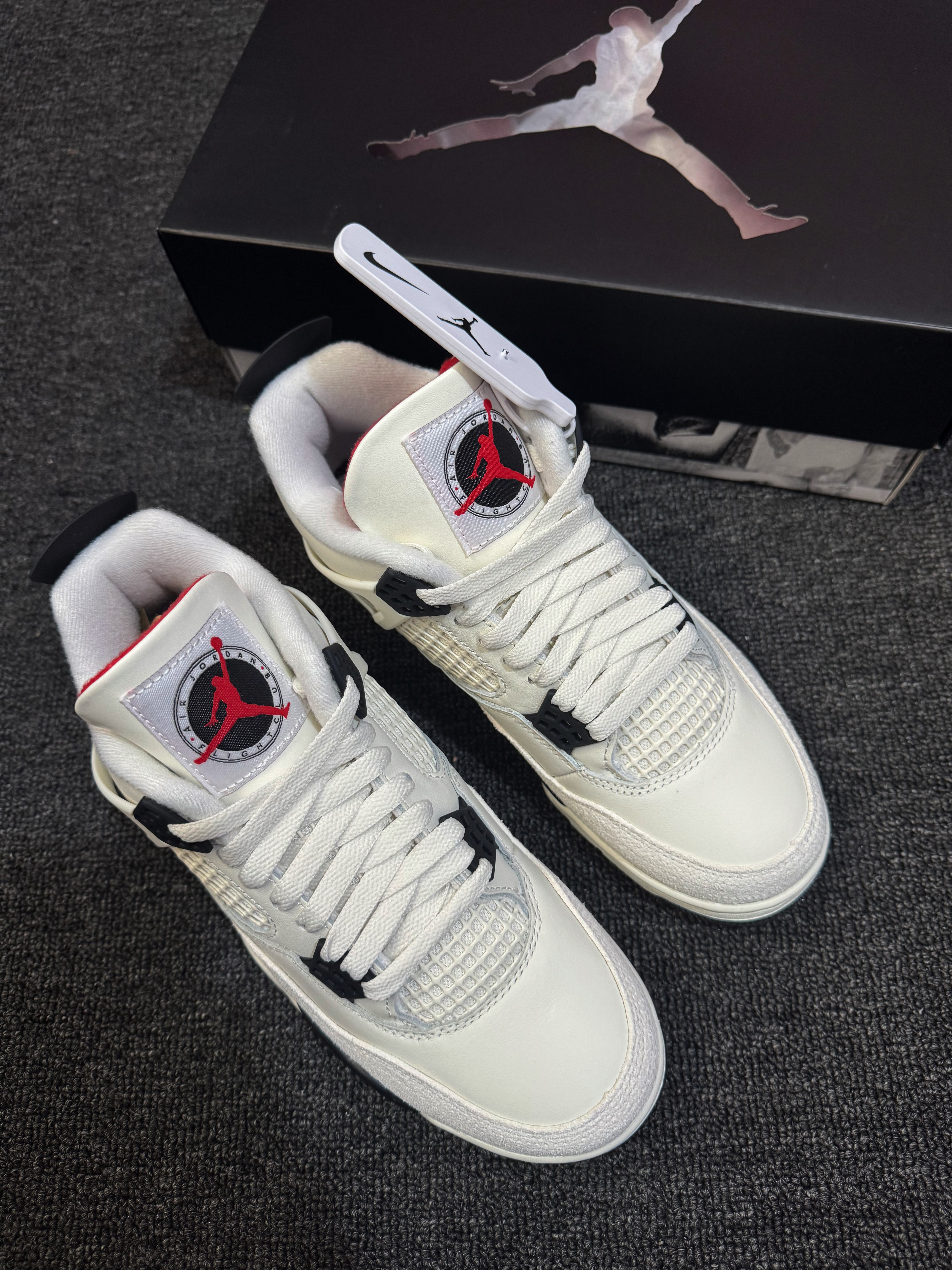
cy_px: 635
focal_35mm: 24
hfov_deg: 56.8
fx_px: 880
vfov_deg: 71.6
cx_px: 476
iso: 200
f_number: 1.78
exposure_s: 1/50
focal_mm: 6.76
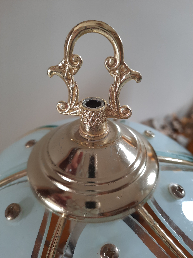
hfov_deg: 54.9
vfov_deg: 69.4
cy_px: 129
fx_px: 186
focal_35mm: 25
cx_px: 96
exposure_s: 1/50
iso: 160
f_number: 2
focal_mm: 4.6
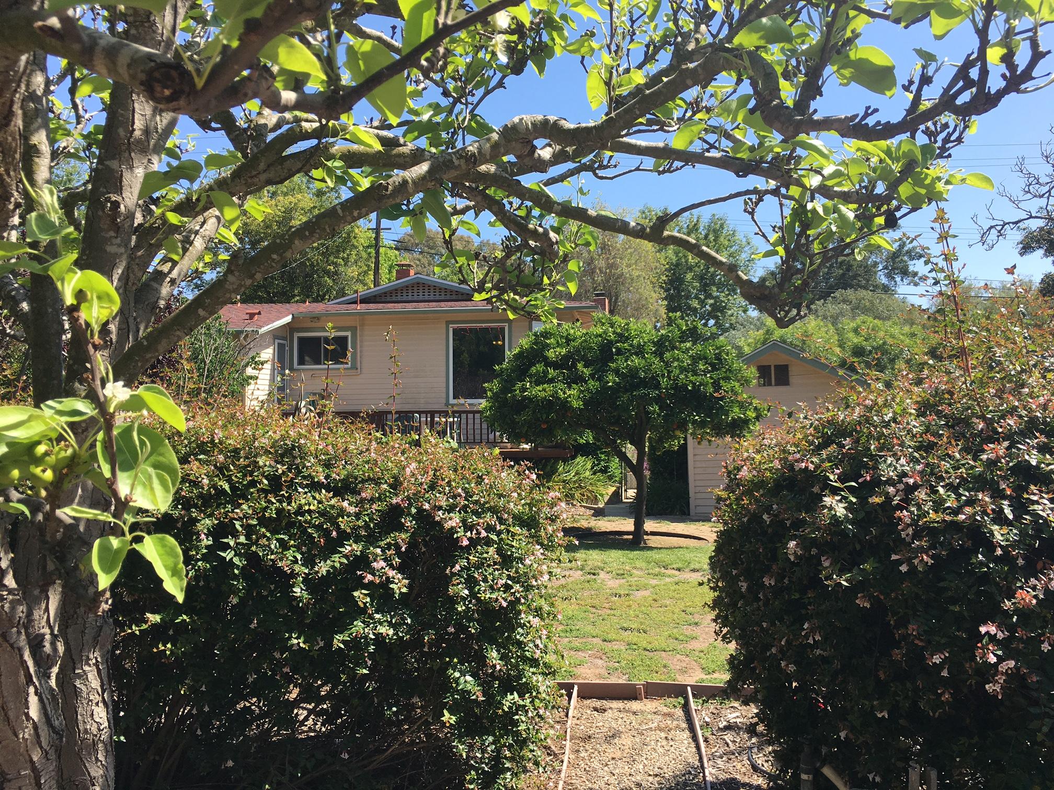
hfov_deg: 61.7
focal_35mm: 29
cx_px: 527
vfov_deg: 48.2
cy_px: 395
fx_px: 883
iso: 25
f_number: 2.2
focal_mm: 4.15
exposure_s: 1/818
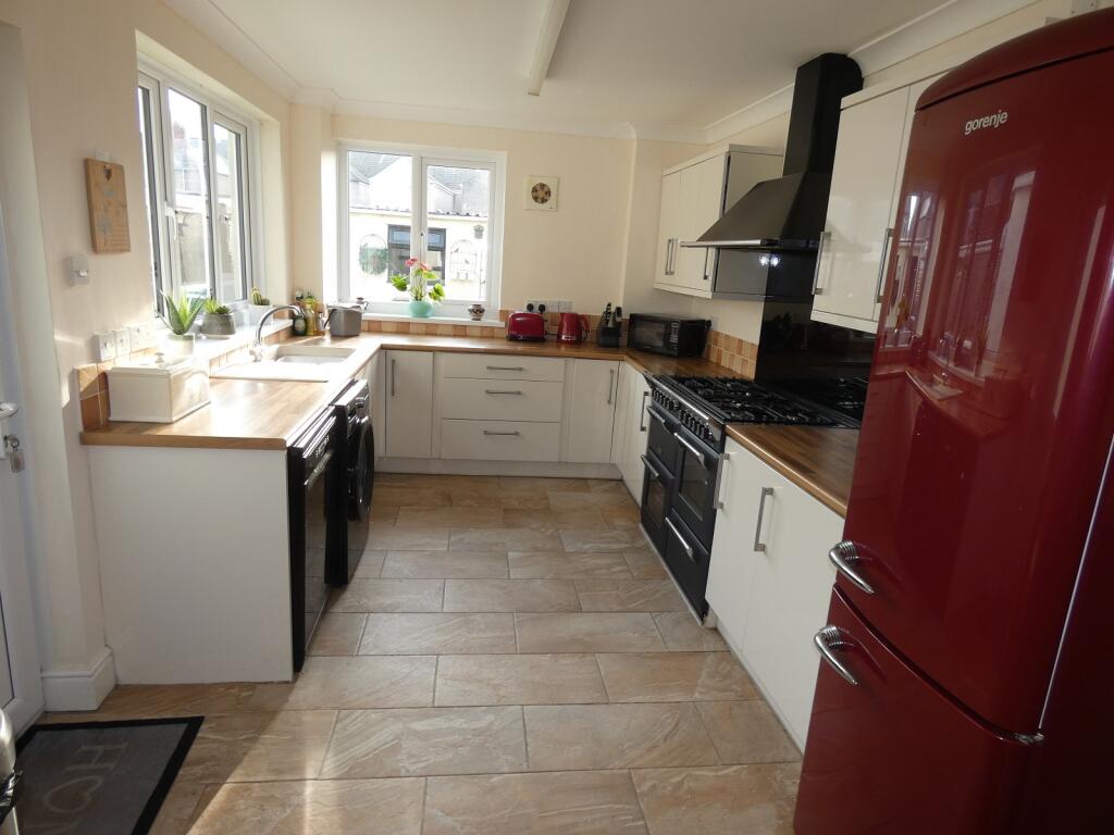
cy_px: 418
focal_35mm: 20
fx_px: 644
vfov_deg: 66.0
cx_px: 557
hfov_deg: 81.7
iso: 80
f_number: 2.8
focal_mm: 3.6
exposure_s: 1/60
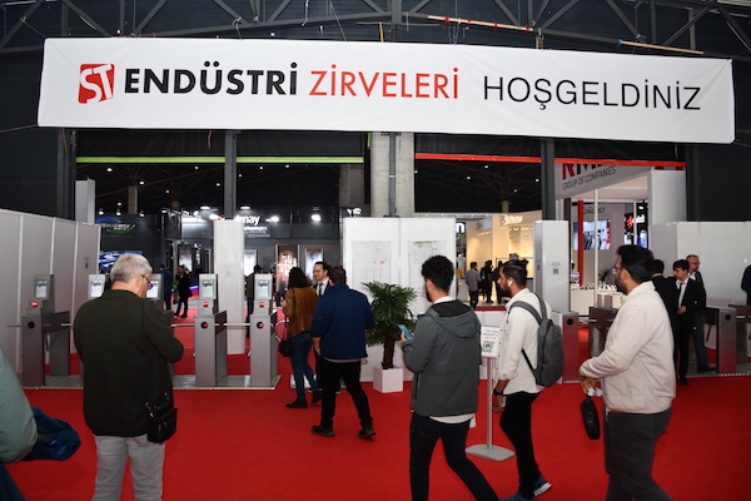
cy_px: 250
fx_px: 563
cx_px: 376
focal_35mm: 27
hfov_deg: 67.4
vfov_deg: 47.9
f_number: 4
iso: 360
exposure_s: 1/60
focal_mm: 18
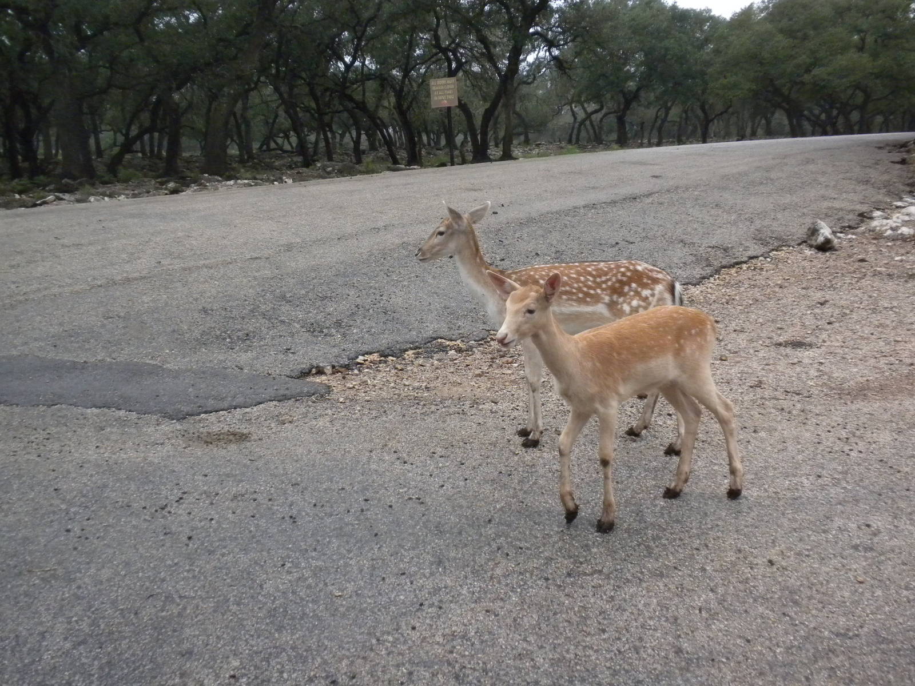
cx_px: 458
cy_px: 343
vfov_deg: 38.7
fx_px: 978
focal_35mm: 37
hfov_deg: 50.1
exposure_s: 1/897
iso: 400
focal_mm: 6.6
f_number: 3.5
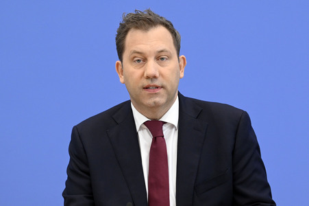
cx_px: 154
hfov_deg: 24.8
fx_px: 703
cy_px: 103
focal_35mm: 82
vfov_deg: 16.6
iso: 4000
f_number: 5.6
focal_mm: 82
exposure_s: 1/500
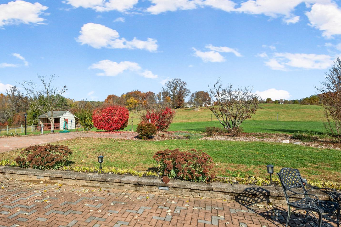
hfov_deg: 75.1
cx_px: 133
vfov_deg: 55.0
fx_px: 218
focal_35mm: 23
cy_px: 107
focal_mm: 16
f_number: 8
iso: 200
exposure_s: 1/640
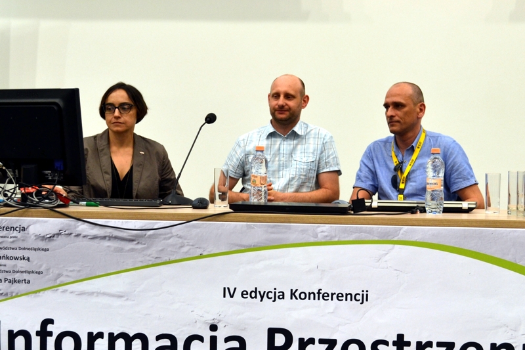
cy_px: 175
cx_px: 262
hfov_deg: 49.6
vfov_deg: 34.2
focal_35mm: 39
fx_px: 569
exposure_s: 1/50
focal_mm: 26
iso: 400
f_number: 4.2
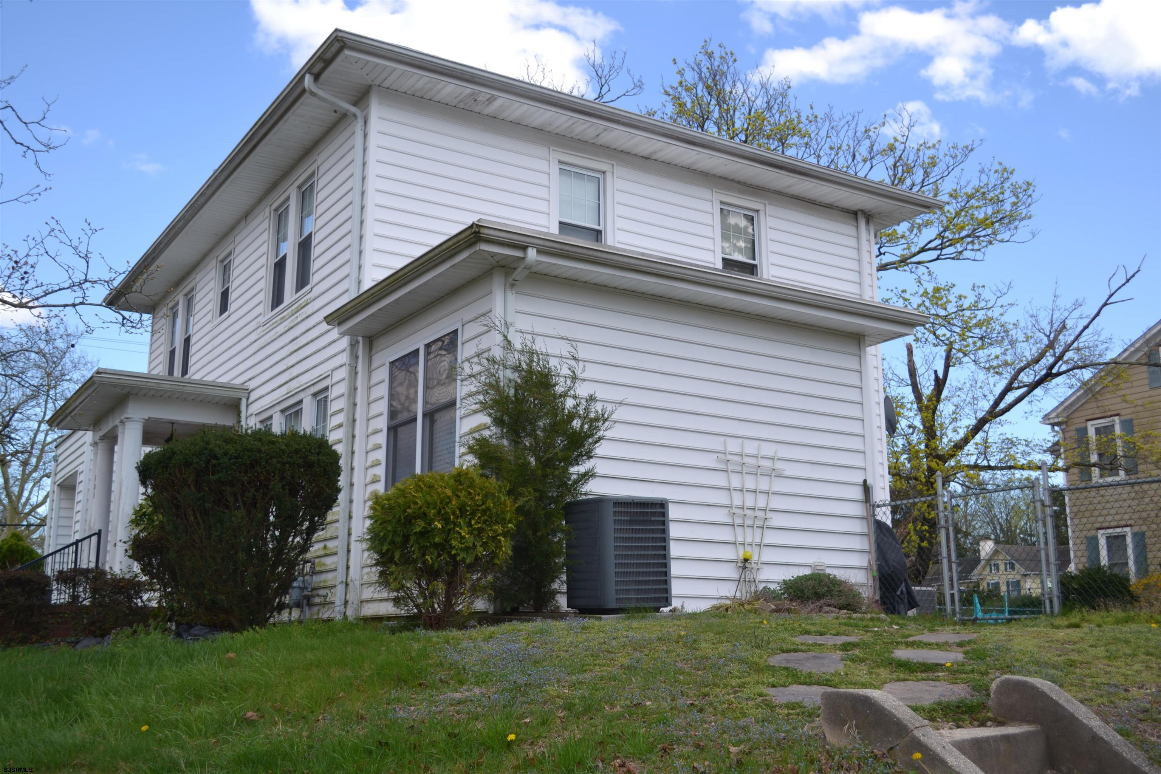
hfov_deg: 53.1
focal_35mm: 36
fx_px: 1161
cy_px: 387
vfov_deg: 36.9
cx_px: 580
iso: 100
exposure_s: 1/320
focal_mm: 24
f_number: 4
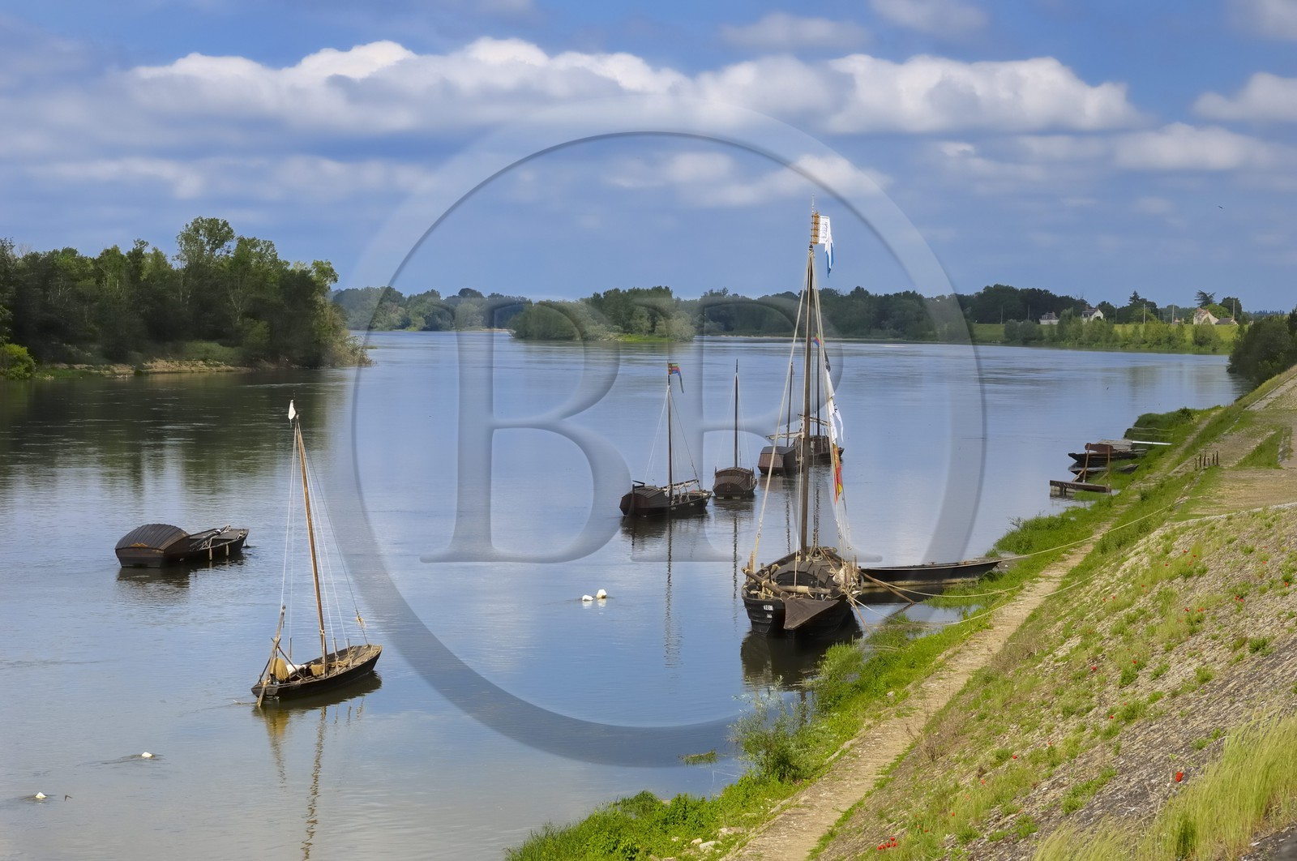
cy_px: 430
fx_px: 3022
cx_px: 648
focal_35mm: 84
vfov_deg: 16.2
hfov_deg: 24.2
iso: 100
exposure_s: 1/160
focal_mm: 56
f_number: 9.5
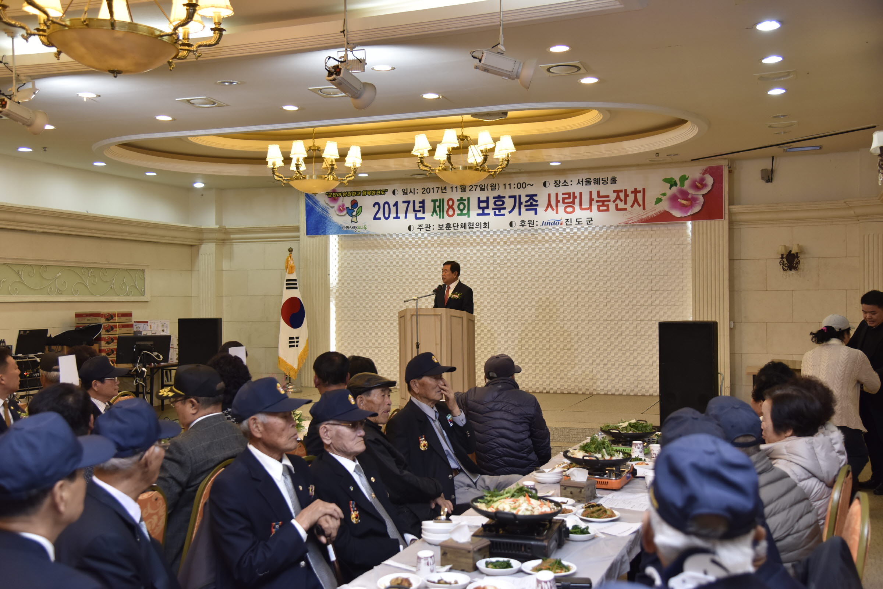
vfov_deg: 35.1
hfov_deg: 50.7
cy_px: 294
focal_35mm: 38
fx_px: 932
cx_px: 442
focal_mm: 38
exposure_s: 1/125
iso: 800
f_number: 4
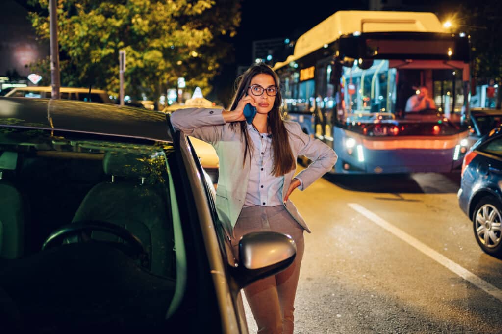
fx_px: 488
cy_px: 167
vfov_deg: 37.8
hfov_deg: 54.5
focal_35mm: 35
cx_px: 251
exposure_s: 1/10
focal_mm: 35
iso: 250
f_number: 1.8
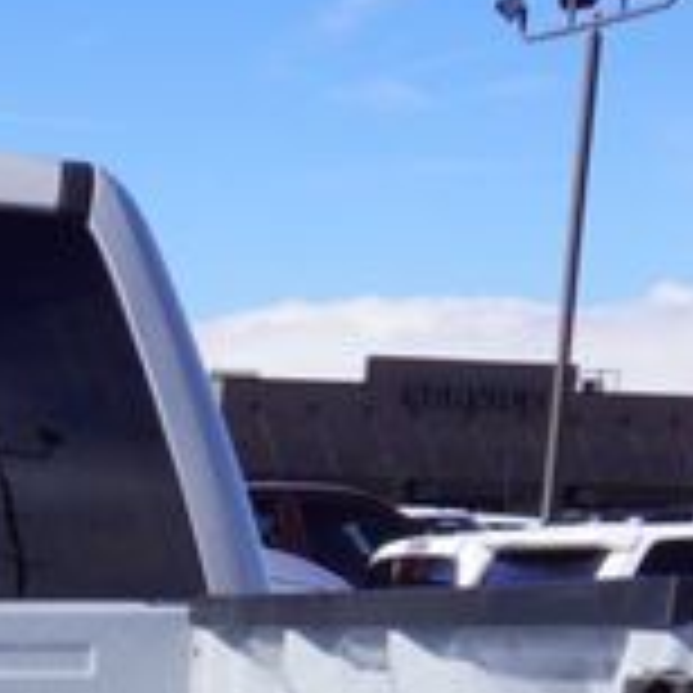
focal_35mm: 136
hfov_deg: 11.8
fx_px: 3080
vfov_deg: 11.5
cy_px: 1404
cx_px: -558
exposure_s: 1/160
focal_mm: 16
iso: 100
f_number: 10
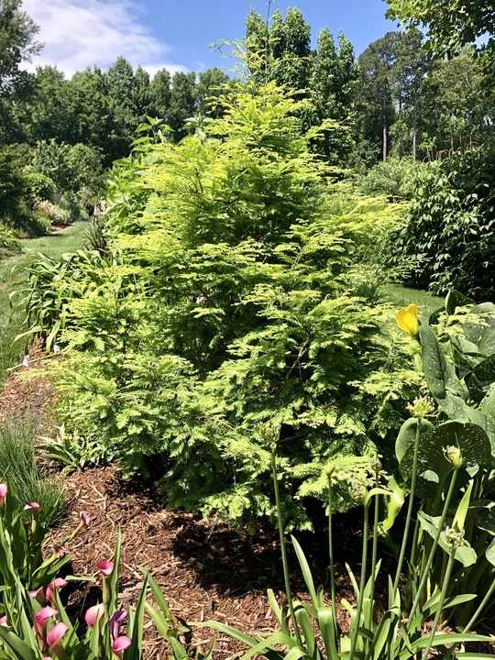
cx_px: 248
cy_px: 330
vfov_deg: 63.4
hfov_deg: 49.7
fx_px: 534
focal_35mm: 28
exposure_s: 1/972
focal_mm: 3.99
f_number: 1.8
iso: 20
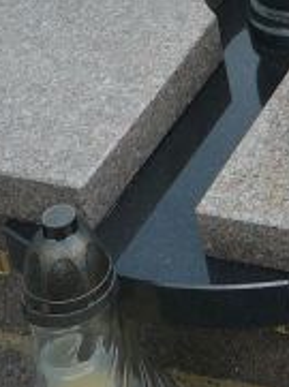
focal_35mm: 124
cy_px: -276
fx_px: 1385
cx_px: 499
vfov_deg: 14.3
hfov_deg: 11.2
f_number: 2.8
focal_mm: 5.2
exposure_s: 1/250
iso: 80
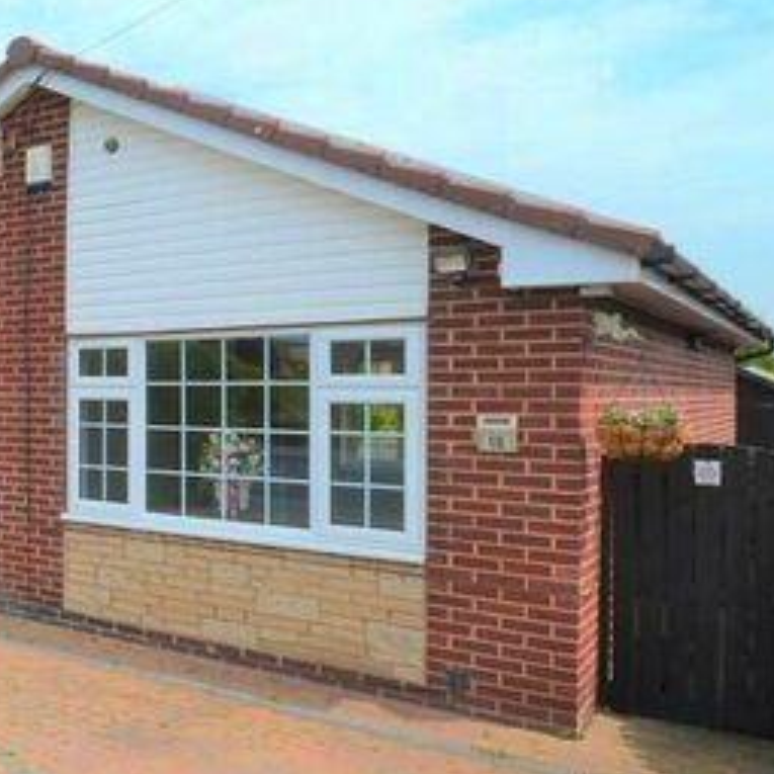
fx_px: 885
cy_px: 369
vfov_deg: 47.2
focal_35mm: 35
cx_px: -191
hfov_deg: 35.3
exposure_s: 1/250
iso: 100
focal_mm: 10
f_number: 8
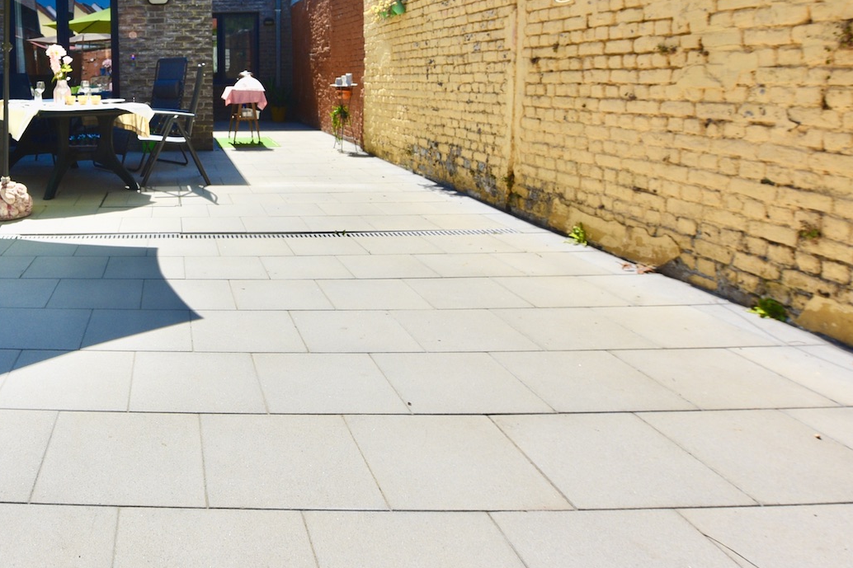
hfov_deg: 61.7
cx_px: 134
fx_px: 616
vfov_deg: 47.5
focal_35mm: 26
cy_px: 134
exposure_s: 1/320
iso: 200
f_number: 9
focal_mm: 14
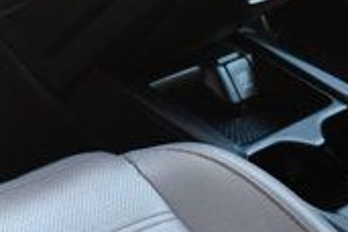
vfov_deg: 11.7
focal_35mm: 112
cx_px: -114
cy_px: -115
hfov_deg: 17.1
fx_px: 1083
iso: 800
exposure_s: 1/200
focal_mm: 20
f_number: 3.5
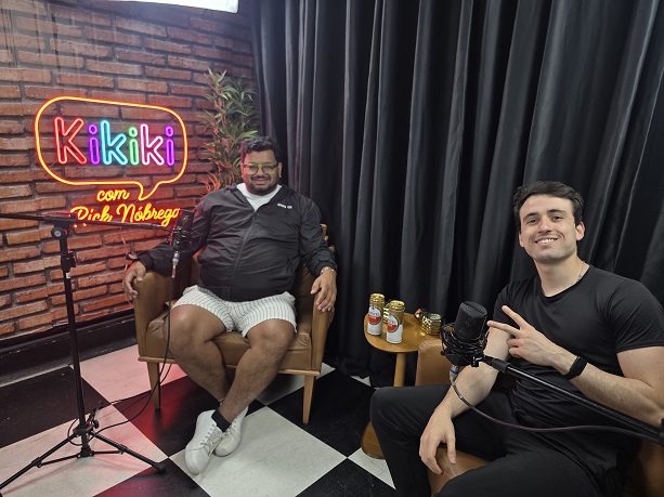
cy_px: 248
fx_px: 441
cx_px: 332
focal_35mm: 23
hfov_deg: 74.0
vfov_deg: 58.8
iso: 125
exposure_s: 1/120
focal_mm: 6.3
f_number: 1.7
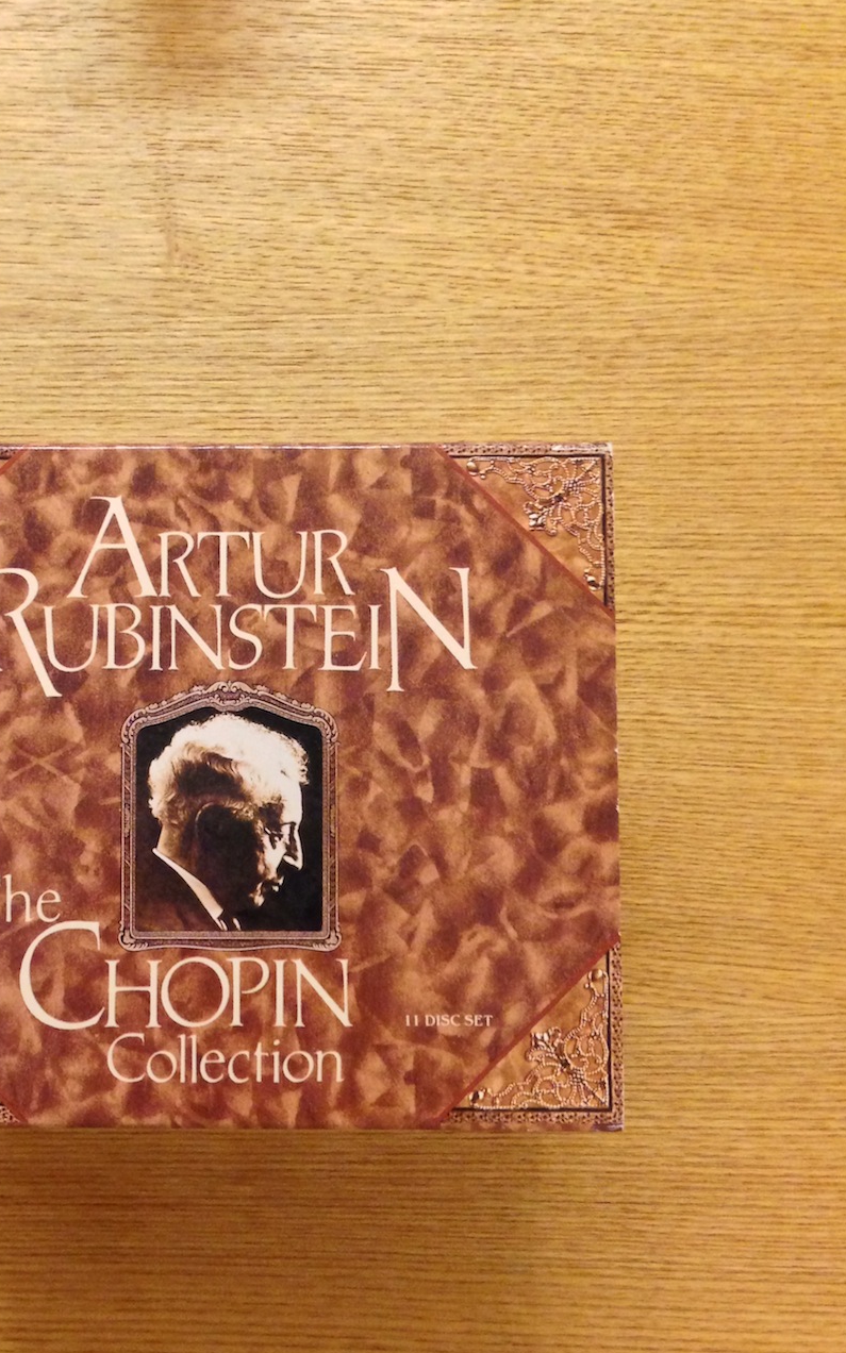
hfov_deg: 28.9
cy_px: 781
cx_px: 248
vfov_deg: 45.1
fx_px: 1623
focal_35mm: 44
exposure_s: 1/20
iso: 400
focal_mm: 4.13
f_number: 2.4
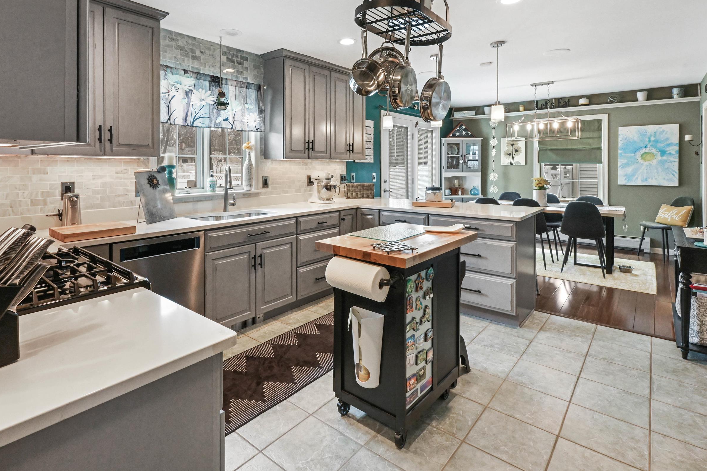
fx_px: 353
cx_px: 329
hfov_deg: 89.9
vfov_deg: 66.9
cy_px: 193
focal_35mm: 18
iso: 4000
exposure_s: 1/6
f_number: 14
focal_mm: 14
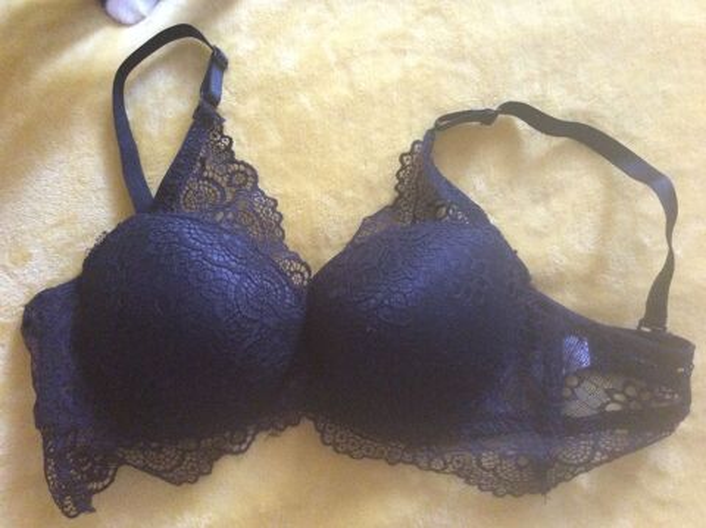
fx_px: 652
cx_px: 353
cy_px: 264
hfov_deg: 56.9
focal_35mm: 32
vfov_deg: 44.1
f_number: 2.4
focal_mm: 3.3
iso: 320
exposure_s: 1/20
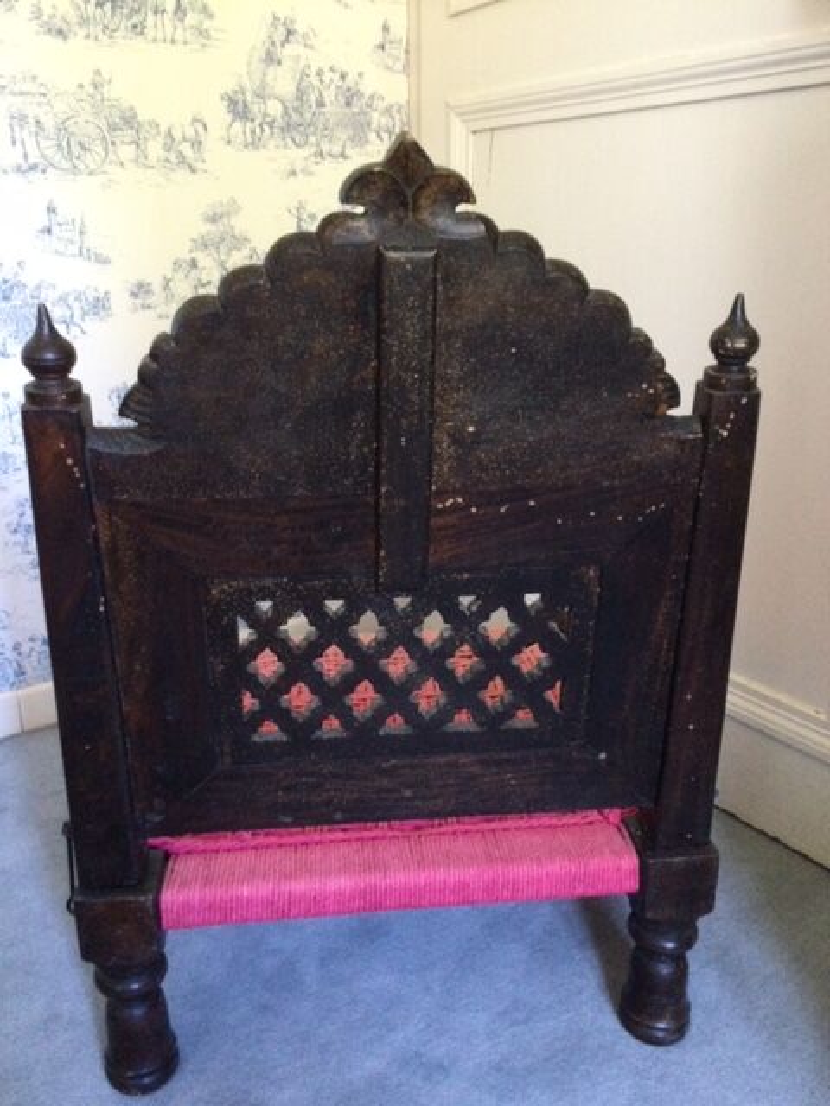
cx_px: 415
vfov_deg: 58.4
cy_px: 553
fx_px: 991
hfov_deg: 45.4
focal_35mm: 31
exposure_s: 1/17
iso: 250
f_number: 2.4
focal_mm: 3.3
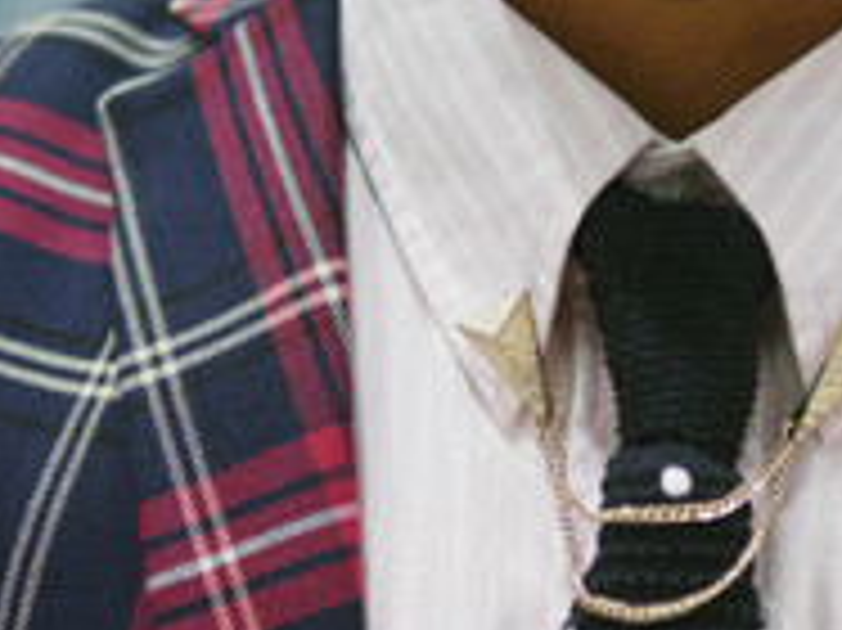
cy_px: 454
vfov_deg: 13.8
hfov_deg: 18.3
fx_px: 2601
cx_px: 644
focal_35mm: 107
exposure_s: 1/125
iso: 160
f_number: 1.4
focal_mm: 25
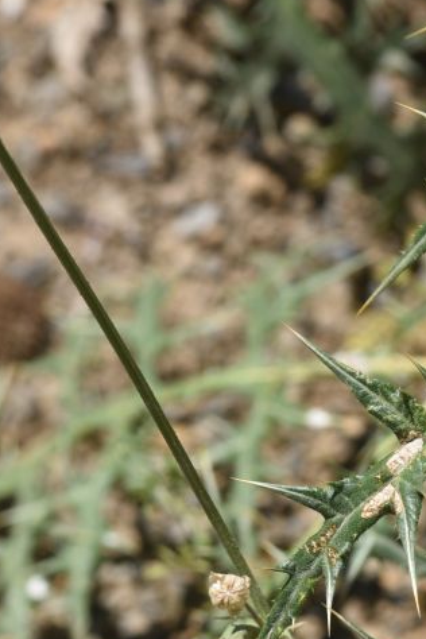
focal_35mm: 137
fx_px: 2432
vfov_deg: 14.6
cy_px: 732
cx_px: 489
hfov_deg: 9.9
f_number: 9
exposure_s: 1/320
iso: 100
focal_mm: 50
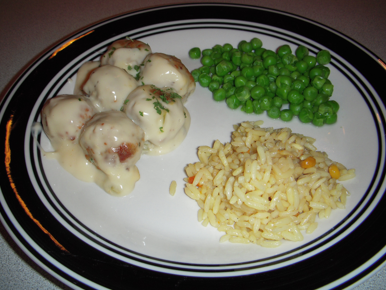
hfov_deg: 47.9
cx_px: 195
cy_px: 144
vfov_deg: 36.8
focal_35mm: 39
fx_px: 435
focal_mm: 6.3
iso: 100
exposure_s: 1/30
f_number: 3.3
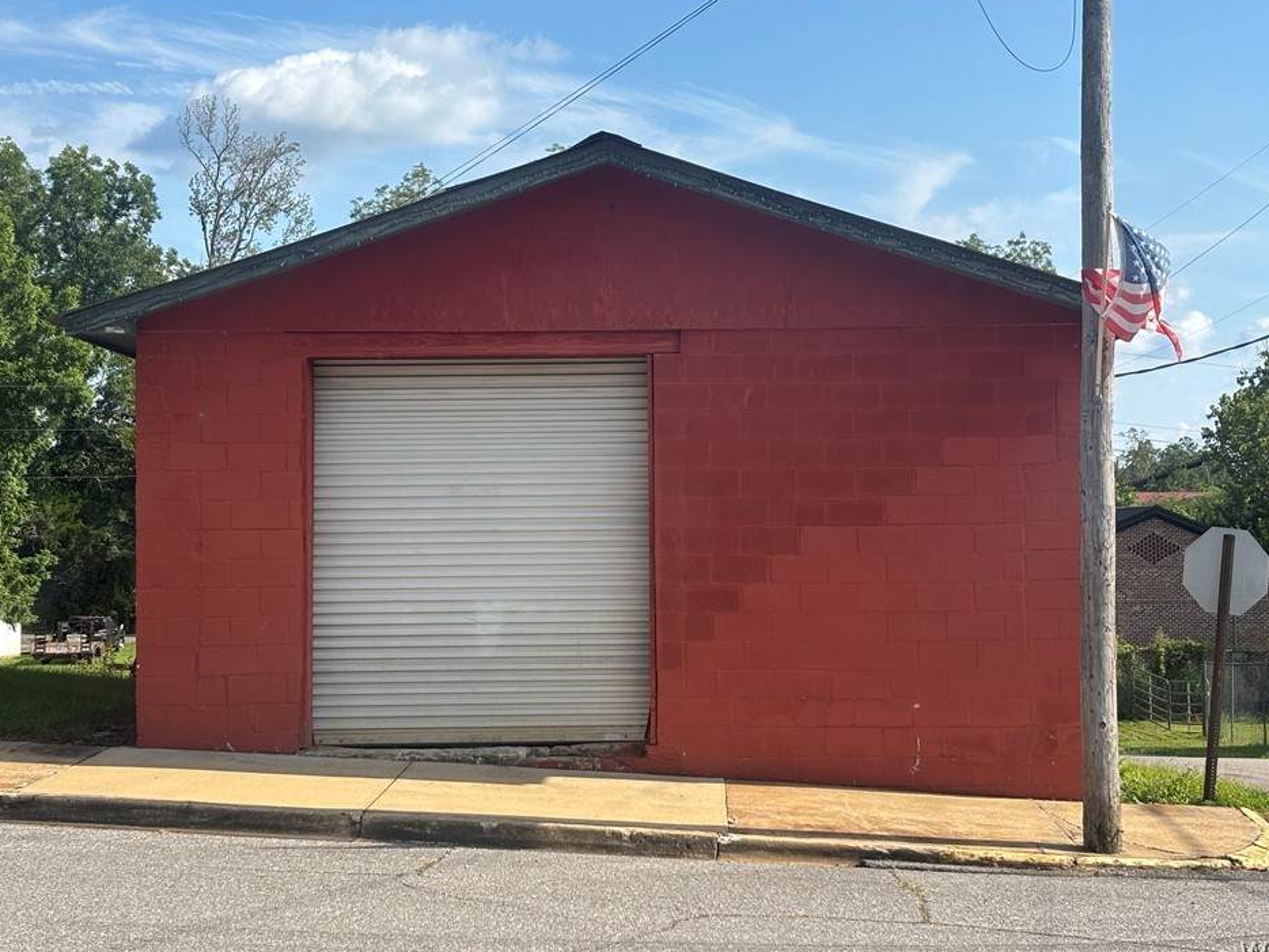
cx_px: 656
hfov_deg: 33.8
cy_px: 462
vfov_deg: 25.7
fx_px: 2090
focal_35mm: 57
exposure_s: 1/2105
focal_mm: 5.96
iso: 32
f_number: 1.6
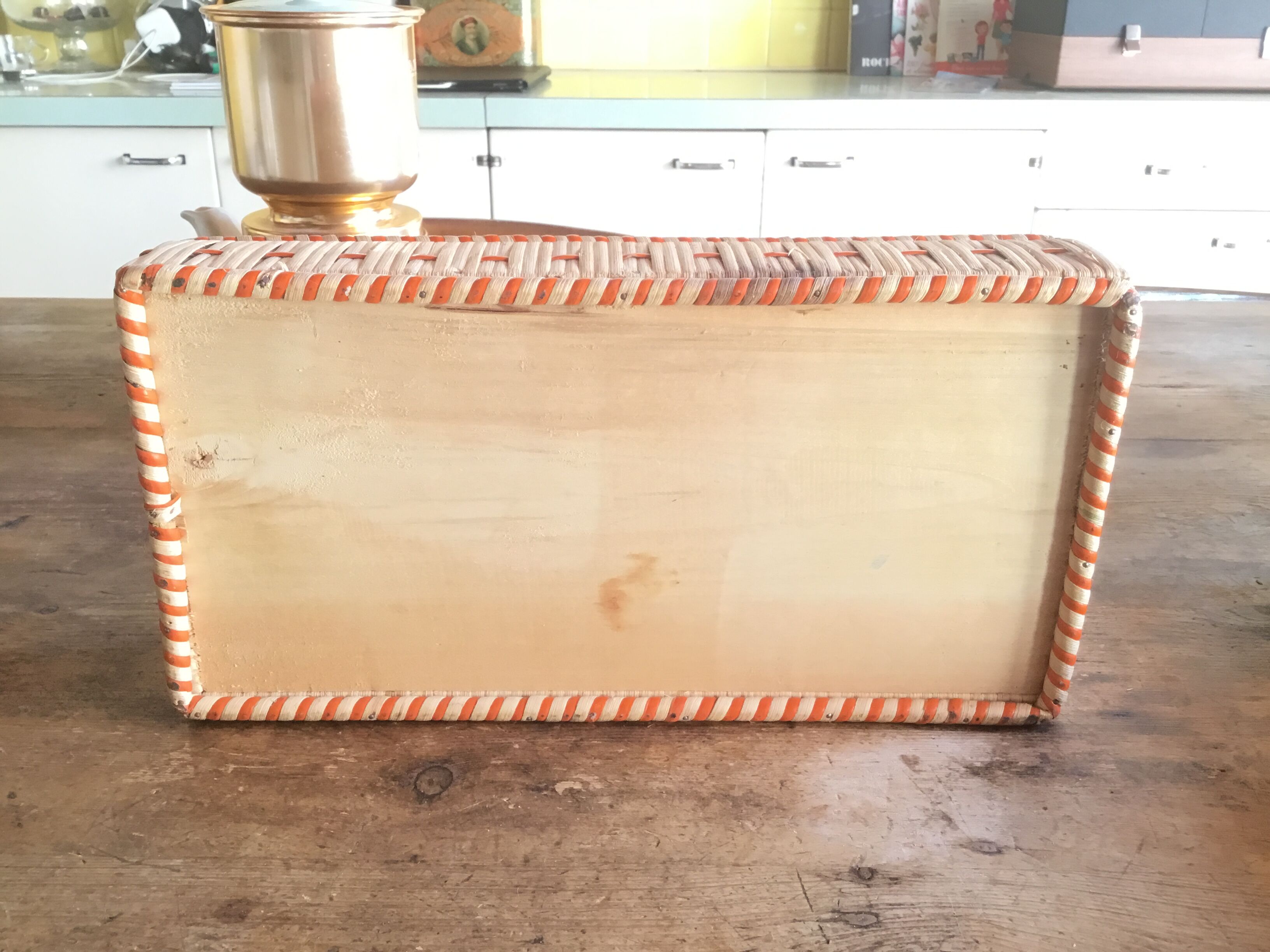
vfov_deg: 45.4
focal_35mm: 31
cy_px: 476
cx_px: 635
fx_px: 1137
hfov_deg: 58.4
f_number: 2.4
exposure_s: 1/33
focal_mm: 3.3
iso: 100
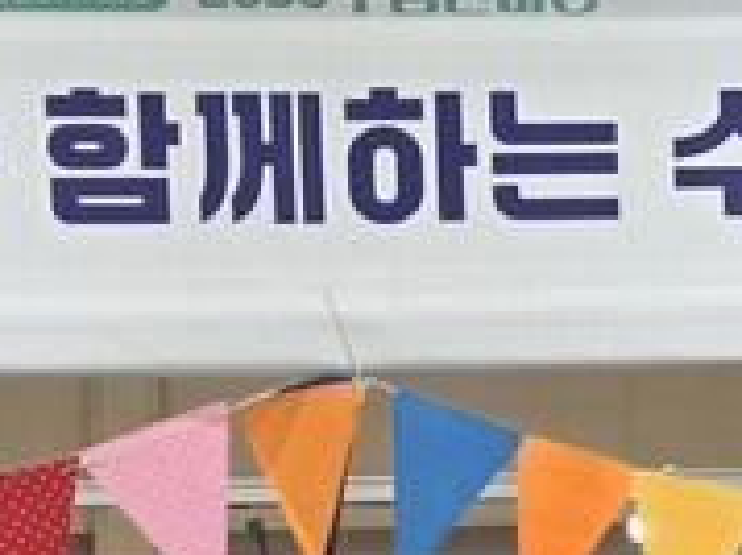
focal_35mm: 77
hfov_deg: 25.3
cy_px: 845
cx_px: 269
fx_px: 1649
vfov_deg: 17.2
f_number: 1.8
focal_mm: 5.4
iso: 160
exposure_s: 1/120
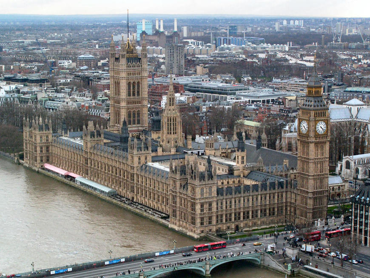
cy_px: 139
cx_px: 185
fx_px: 813
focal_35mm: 76
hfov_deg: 25.7
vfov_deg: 19.4
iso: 125
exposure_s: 1/80
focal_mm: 12.7
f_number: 3.2
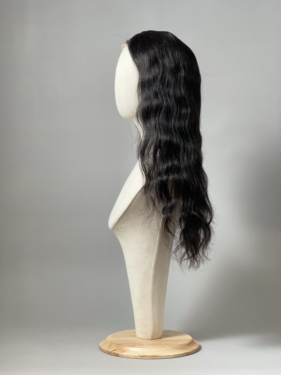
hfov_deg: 22.9
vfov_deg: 30.3
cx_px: 140
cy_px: 188
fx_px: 693
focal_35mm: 64
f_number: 2.2
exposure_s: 1/100
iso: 64
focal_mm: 7.5
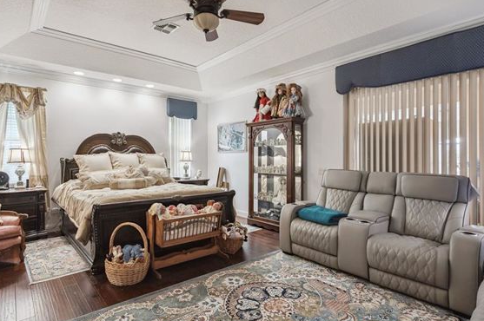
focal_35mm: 20
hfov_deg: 84.7
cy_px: 159
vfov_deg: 62.7
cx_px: 212
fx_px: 264
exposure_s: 1/13
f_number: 9
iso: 200
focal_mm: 15.5
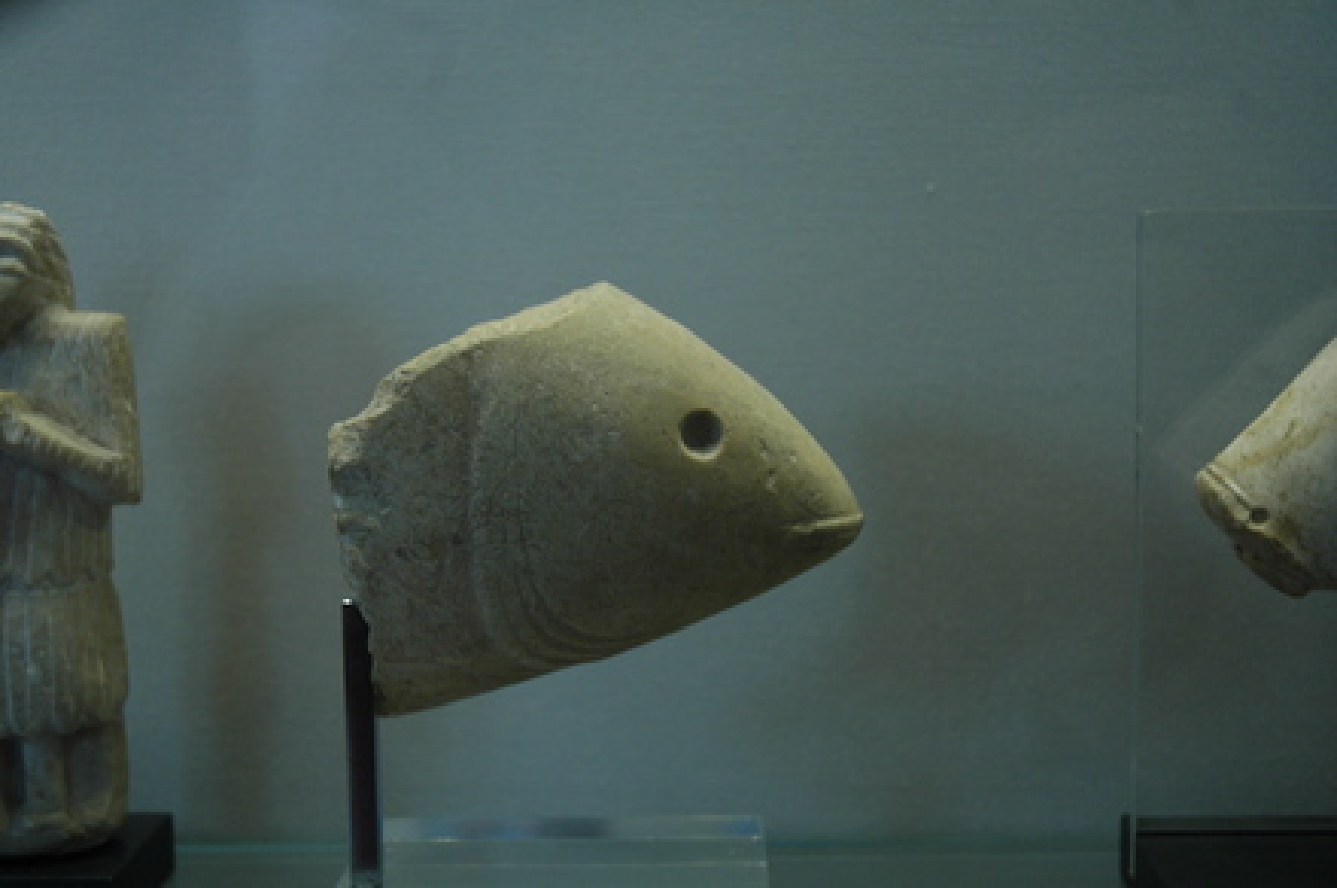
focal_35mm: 52
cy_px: 444
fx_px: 1947
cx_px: 668
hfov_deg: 37.9
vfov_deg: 25.7
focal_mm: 35
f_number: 4.2
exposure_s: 1/20
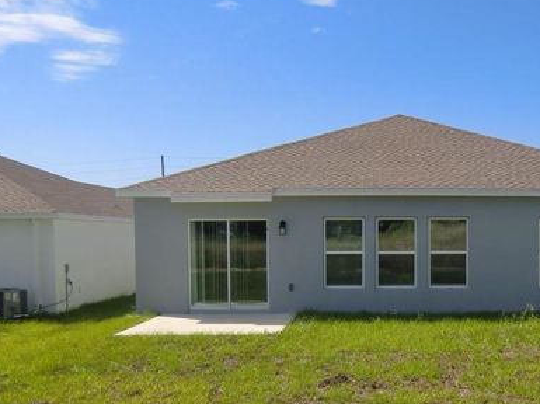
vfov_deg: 32.4
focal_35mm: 44
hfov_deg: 41.9
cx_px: 396
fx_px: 686
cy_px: 282
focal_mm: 4.3
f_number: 3.2
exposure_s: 1/1000
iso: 64
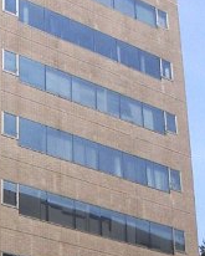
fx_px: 826
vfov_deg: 17.4
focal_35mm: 109
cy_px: 210
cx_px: 1
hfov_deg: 13.9
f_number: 6.7
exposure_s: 1/250
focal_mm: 4.7
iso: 50
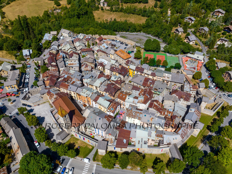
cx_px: 116
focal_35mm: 24
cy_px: 87
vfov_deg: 56.8
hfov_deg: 71.6
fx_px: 161
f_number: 11
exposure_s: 1/200
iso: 100
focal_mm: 12.3
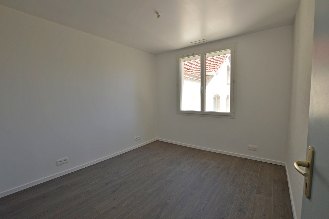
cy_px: 110
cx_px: 164
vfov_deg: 77.2
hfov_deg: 100.4
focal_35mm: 15
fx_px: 137
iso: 180
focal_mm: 10
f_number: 5.6
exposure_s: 1/125
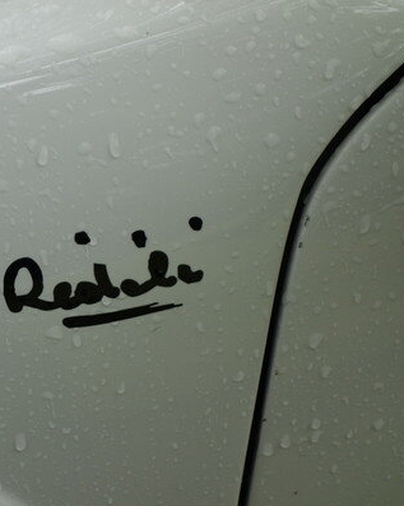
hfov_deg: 10.8
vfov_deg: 13.6
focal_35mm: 142
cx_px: 89
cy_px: 254
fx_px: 2125
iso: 200
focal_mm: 37.1
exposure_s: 1/100
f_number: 4.9
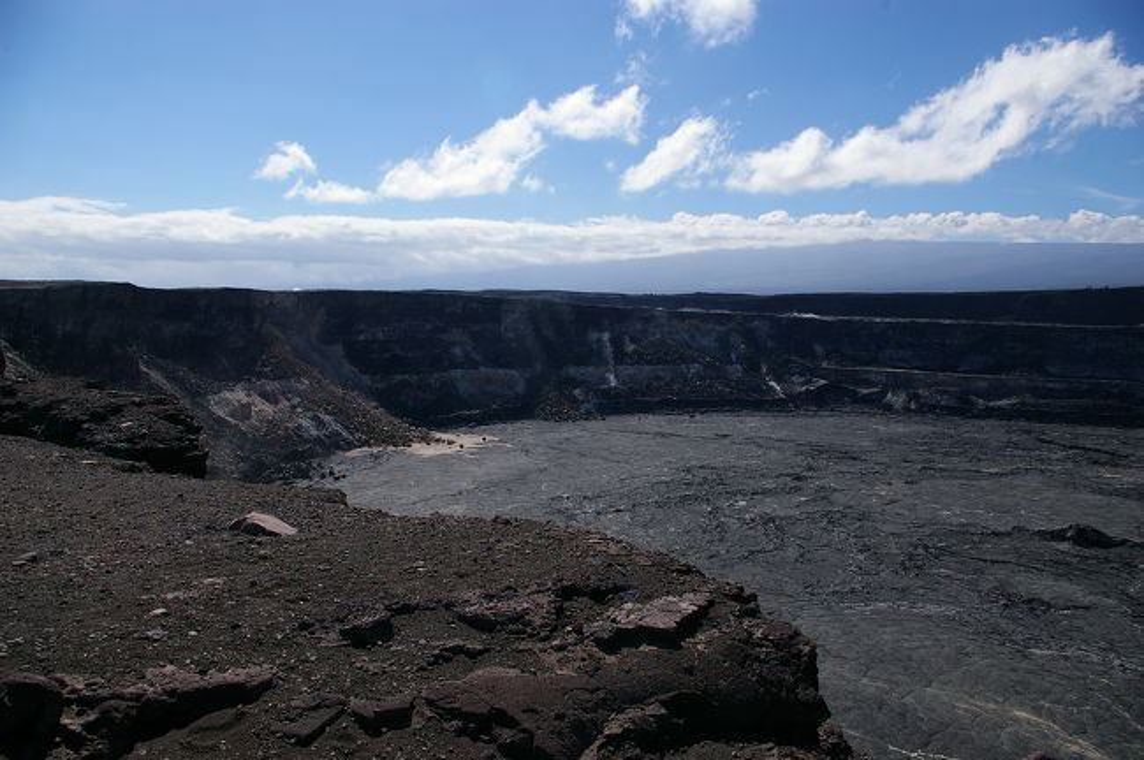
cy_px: 380
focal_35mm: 27
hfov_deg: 67.4
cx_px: 572
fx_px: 857
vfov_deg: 47.8
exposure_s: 1/350
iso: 200
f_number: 11
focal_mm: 18
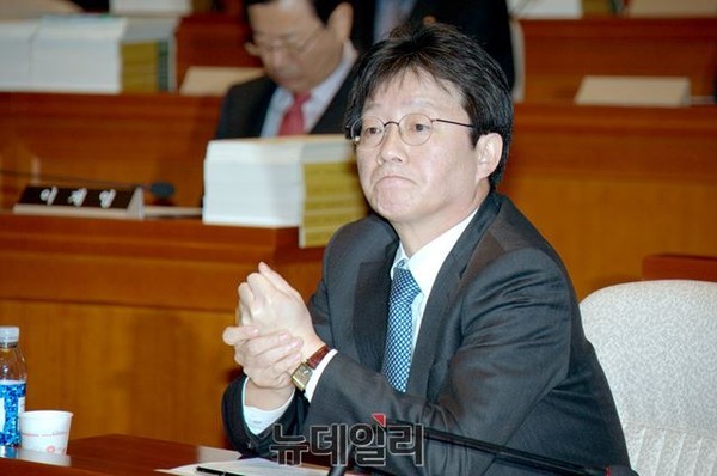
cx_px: 358
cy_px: 238
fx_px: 4176
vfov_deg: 6.5
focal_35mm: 210
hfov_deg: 9.8
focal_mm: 210
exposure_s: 1/250
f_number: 5.6
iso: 800
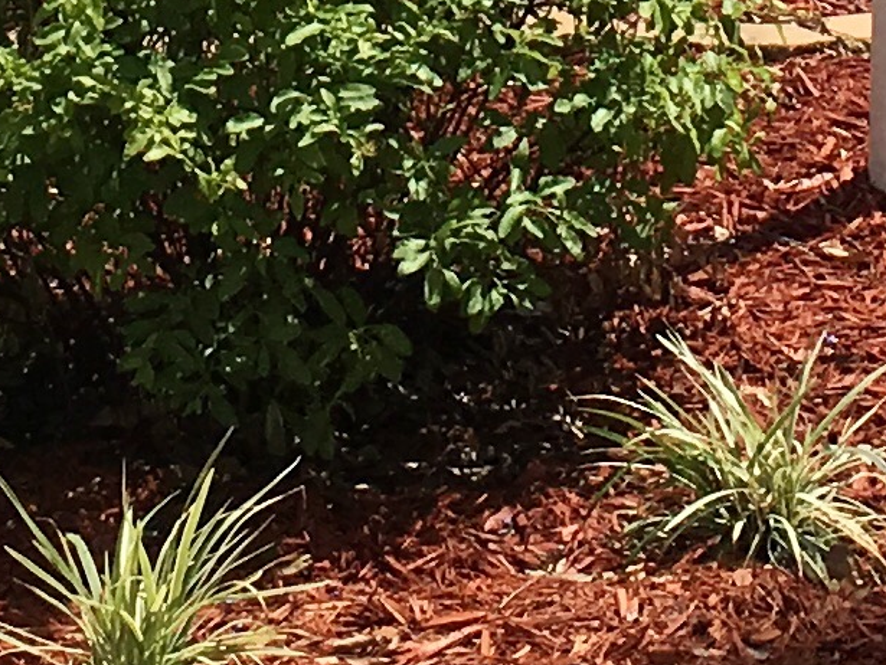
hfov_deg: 10.4
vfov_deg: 7.3
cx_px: 373
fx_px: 4866
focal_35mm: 190
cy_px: -964
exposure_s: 1/2564
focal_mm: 4.15
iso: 25
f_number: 2.2
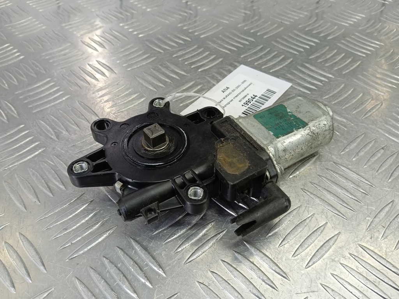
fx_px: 265
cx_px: 200
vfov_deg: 58.9
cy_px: 150
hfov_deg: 73.9
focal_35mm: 23
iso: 135
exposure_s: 1/50
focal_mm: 4.11
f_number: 1.6
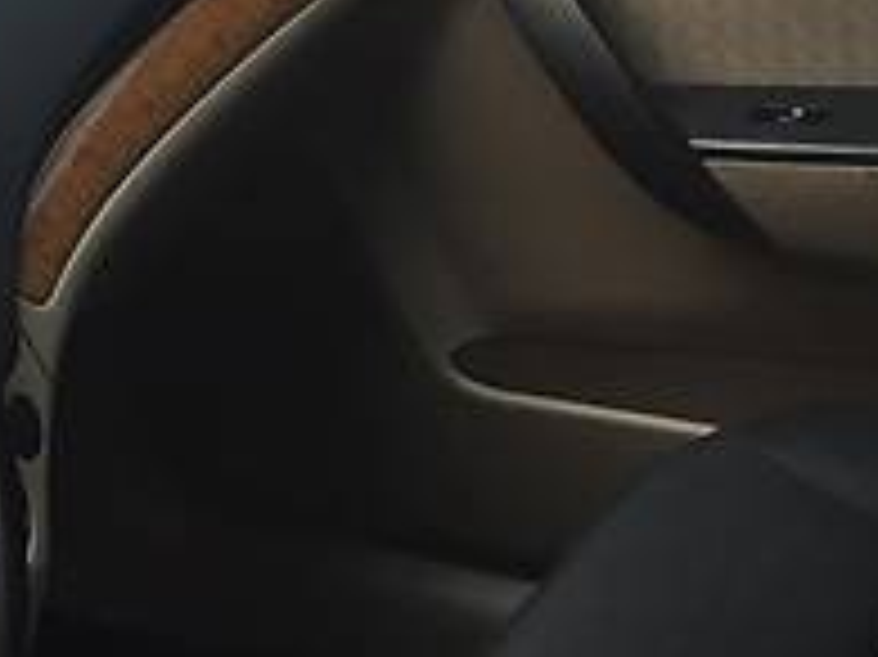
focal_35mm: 119
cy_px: 220
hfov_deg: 16.2
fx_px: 3016
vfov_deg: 12.4
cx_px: 5
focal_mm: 4.2
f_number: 2.2
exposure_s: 1/33
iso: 125
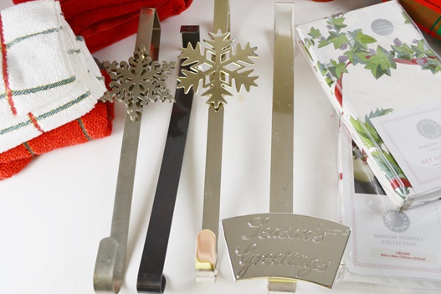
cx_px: 212
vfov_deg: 32.6
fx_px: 502
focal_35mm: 41
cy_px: 130
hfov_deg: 47.4
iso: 200
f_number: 5.6
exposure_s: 1/125
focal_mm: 24
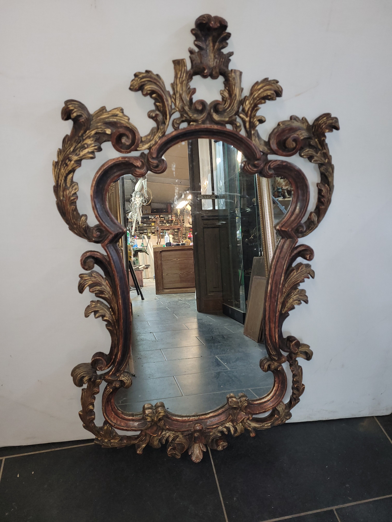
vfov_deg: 67.3
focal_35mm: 26
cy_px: 261
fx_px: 393
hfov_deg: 53.1
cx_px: 196
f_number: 1.8
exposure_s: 1/25
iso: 125
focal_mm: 5.4
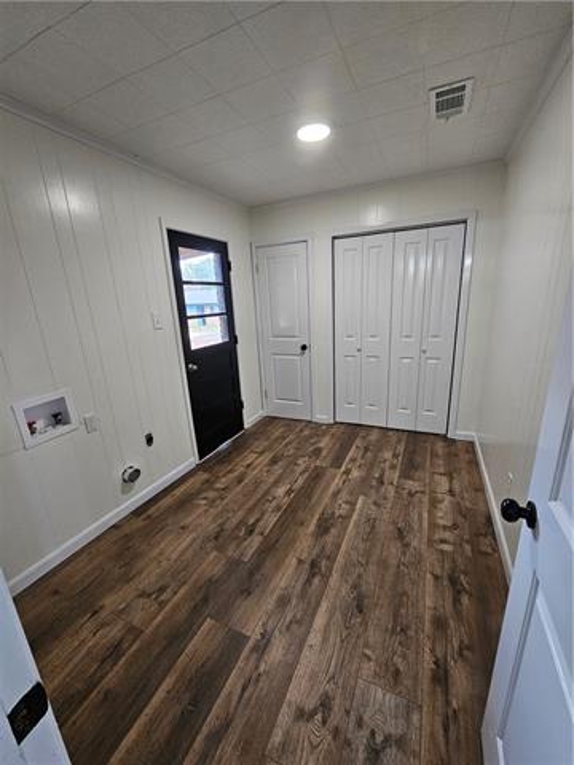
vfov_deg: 106.2
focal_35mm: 13
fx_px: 287
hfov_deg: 89.9
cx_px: 287
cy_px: 382
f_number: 2.2
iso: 250
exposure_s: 1/77.4
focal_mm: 2.2
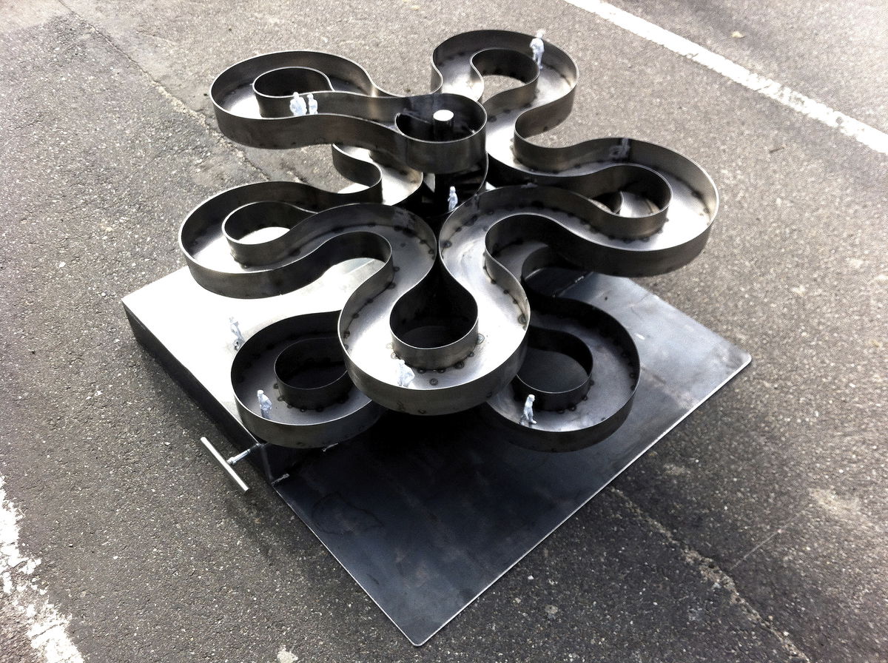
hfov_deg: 52.7
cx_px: 444
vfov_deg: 40.6
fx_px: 896
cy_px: 332
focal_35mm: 35
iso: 80
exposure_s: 1/351
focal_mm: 3.85
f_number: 2.8
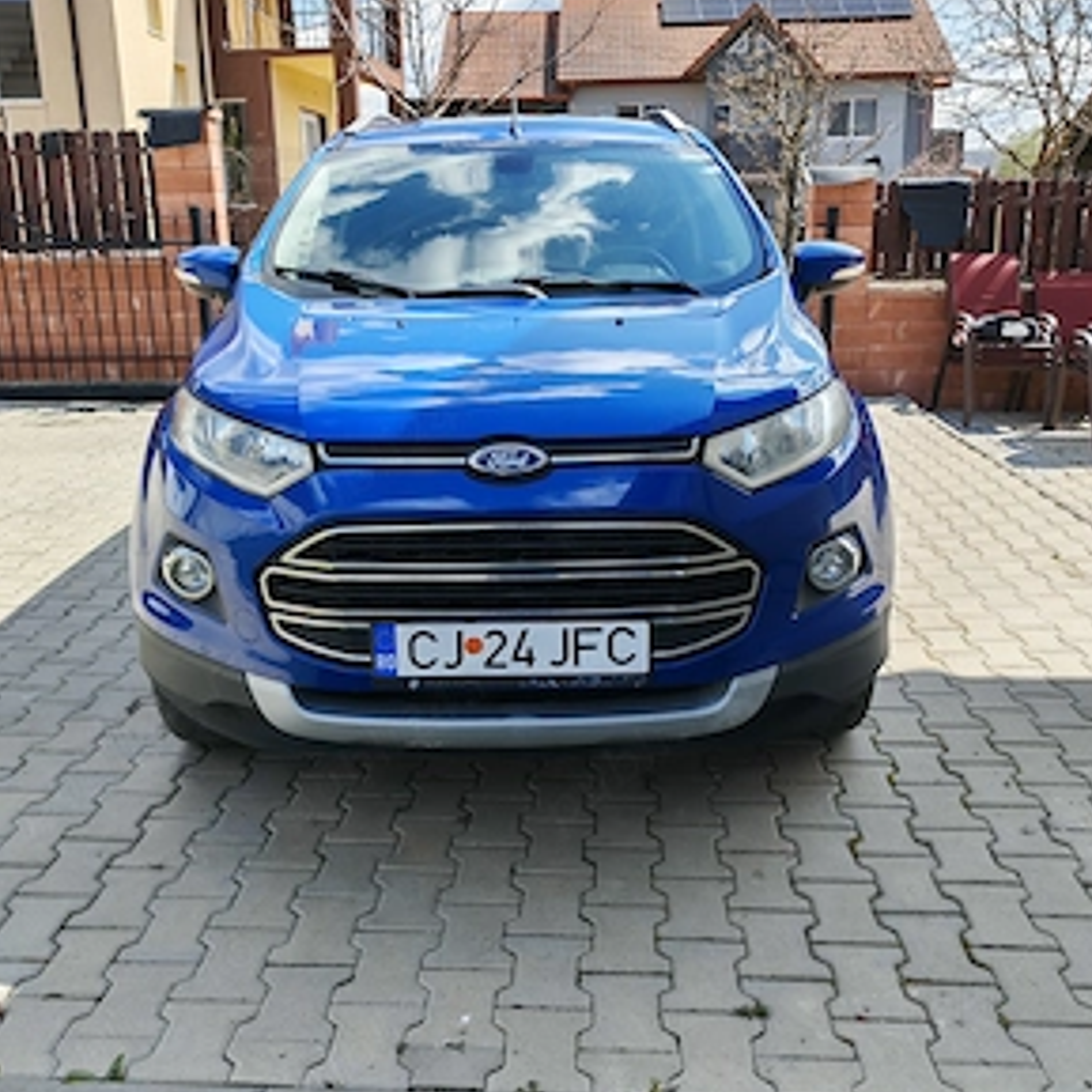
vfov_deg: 49.7
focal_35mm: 33
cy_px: 510
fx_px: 1178
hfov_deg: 49.7
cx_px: 533
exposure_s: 1/910
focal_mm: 6.12
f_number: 1.9
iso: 50
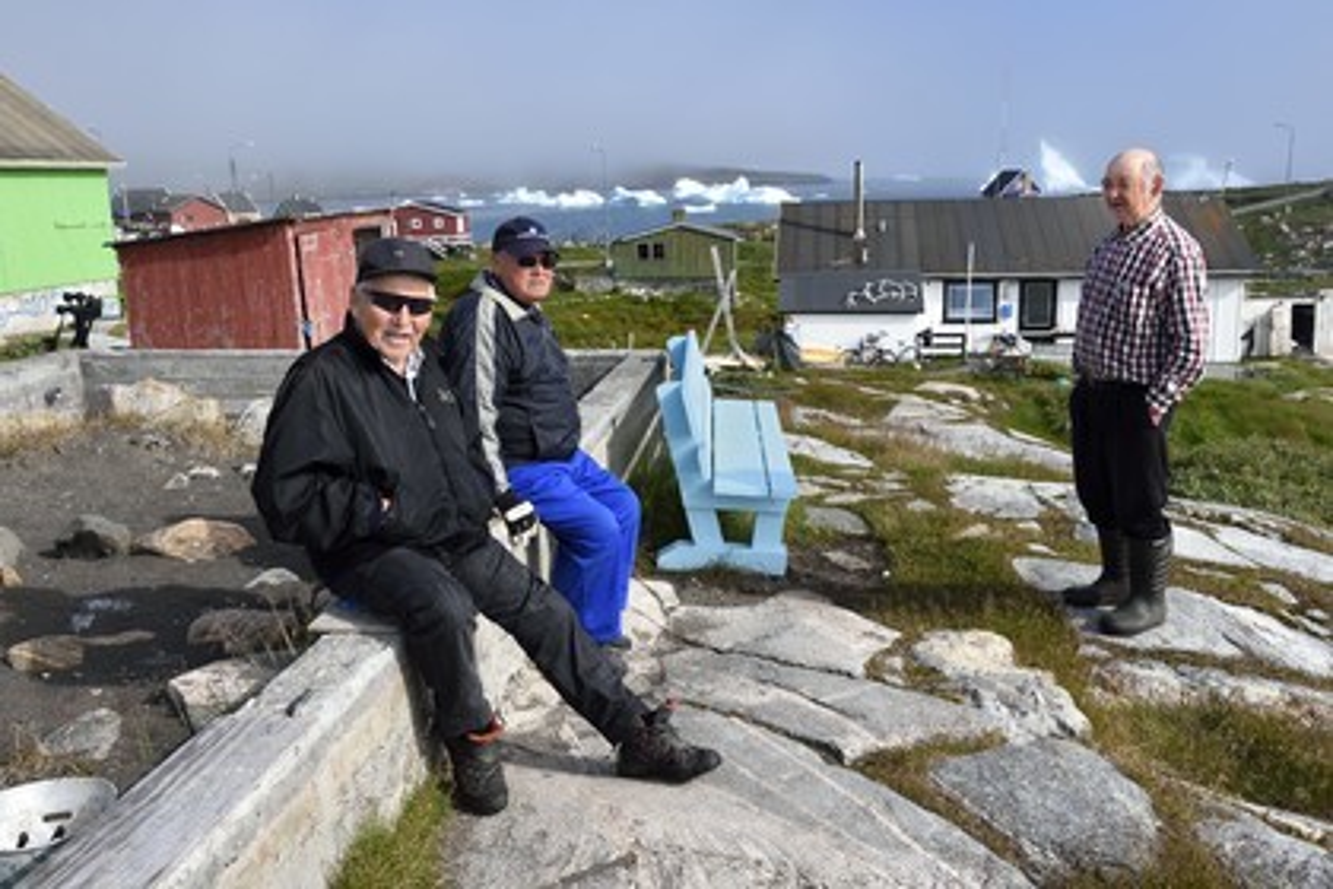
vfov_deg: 41.1
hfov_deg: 58.7
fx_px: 1185
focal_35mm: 32
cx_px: 666
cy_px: 444
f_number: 11
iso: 200
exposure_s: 1/250
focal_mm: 32
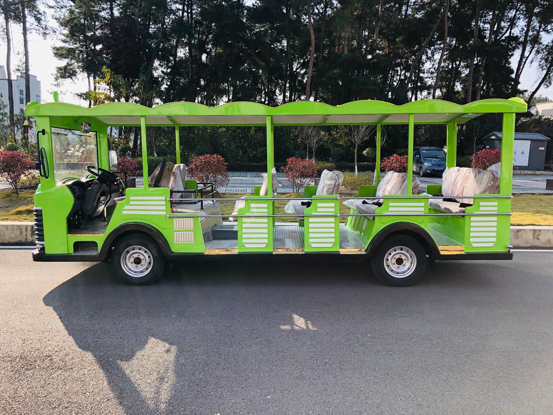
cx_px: 276
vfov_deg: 49.7
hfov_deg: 63.4
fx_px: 447
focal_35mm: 28
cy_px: 208
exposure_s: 1/510
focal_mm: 4
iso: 20
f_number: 1.8
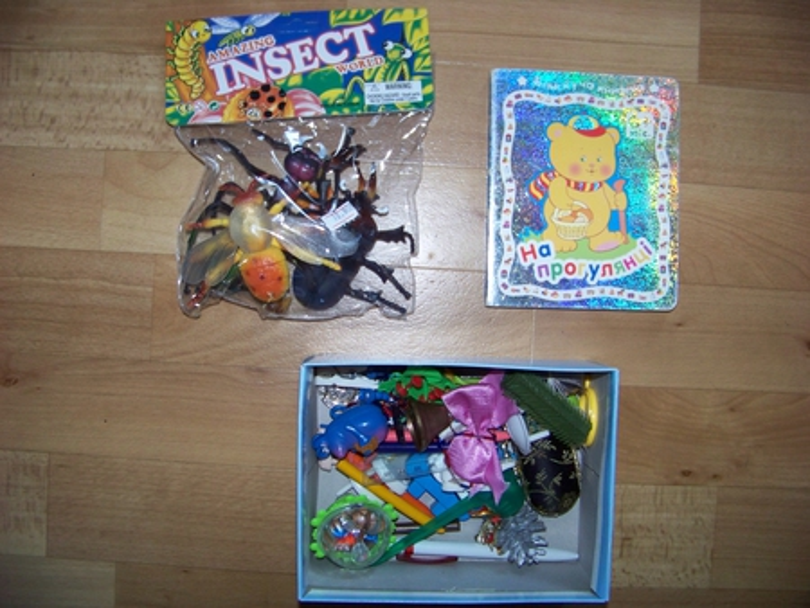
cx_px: 405
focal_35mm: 36
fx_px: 843
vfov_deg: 39.7
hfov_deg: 51.3
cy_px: 304
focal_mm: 5.85
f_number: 2.8
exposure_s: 1/30
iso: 200
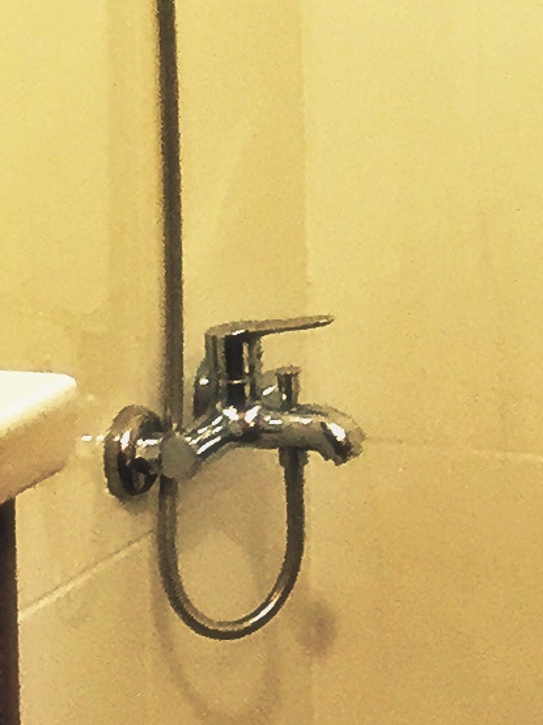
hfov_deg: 8.5
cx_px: 836
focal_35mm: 171
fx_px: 3579
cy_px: -161
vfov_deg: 11.3
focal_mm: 4.15
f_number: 2.2
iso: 160
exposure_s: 1/33
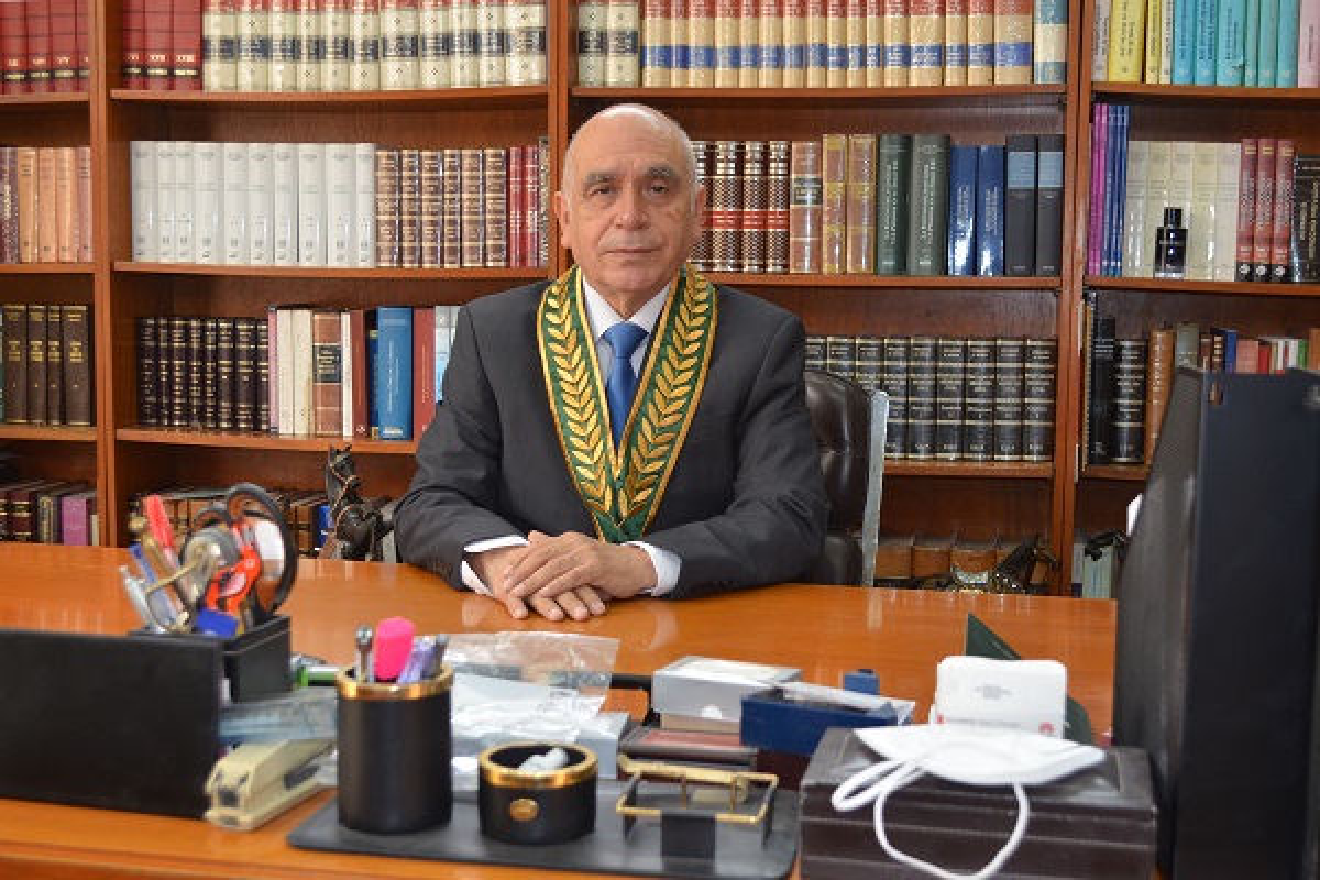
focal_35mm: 42
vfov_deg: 31.9
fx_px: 1540
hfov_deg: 46.4
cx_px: 660
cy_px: 440
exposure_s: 1/80
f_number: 4.5
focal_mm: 28
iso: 500
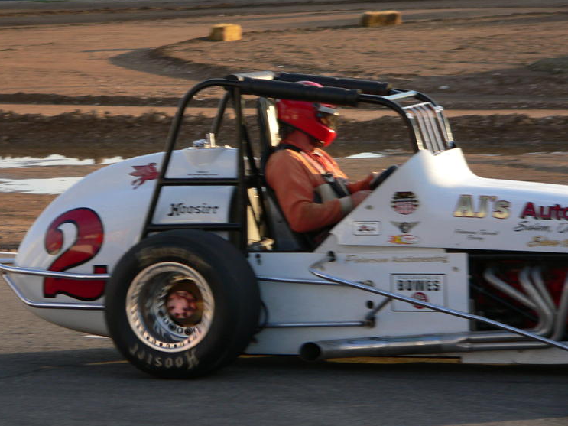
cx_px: 268
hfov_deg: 13.2
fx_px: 2461
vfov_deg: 9.9
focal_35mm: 150
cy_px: 205
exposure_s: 1/320
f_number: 2.8
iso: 100
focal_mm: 23.5
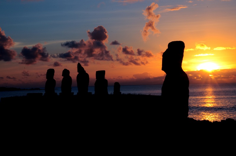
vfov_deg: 14.6
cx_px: 118
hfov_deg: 22.0
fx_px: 608
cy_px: 78
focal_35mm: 93
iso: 200
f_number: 36
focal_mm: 62
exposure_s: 1/40
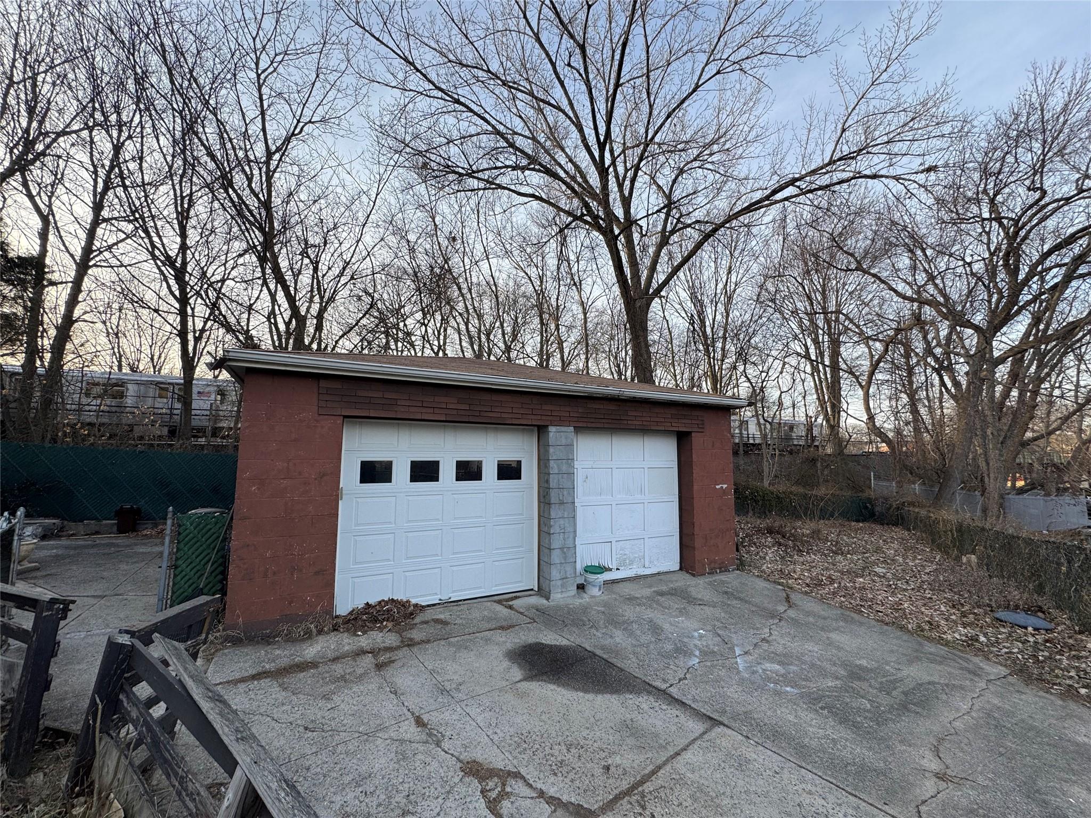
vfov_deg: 85.7
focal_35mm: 14
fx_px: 441
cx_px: 546
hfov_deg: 102.1
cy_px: 409
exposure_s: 1/375
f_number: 2.2
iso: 40
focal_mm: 2.22
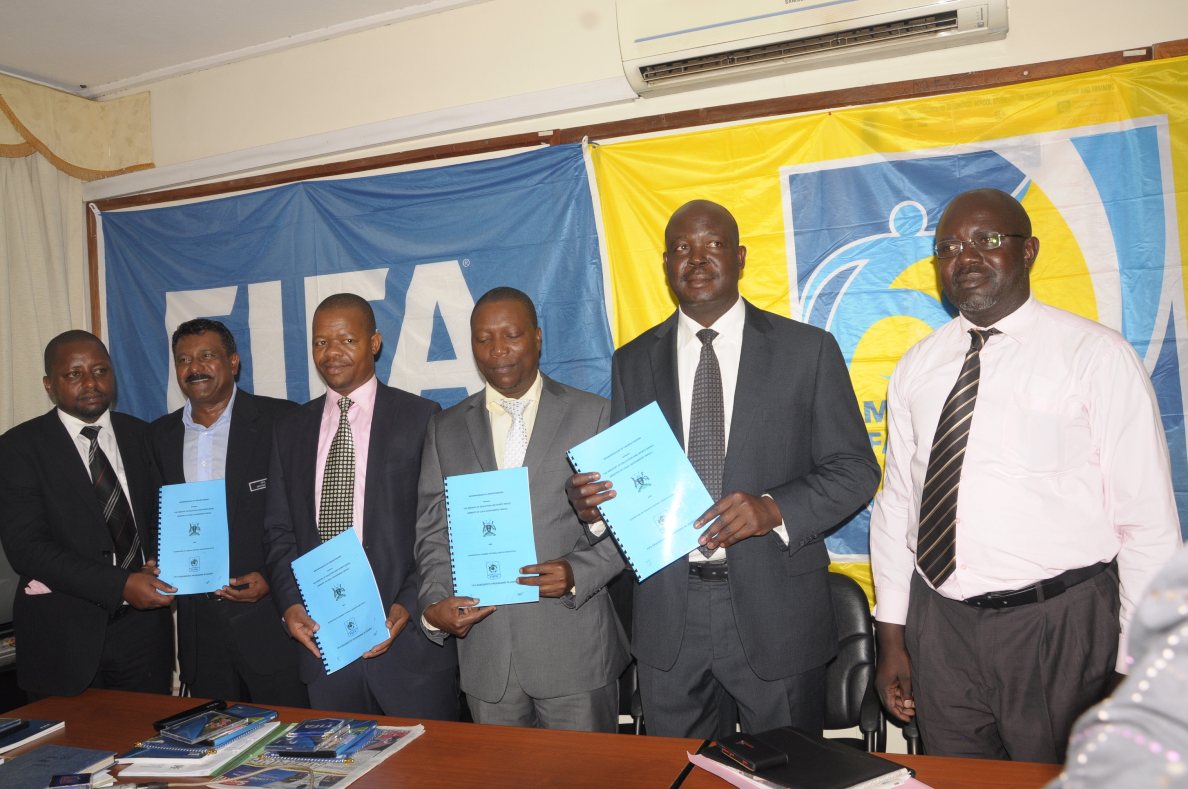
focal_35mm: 27
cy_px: 394
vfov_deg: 47.8
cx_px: 594
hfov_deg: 67.4
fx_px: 890
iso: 500
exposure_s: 1/200
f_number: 8
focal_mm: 18
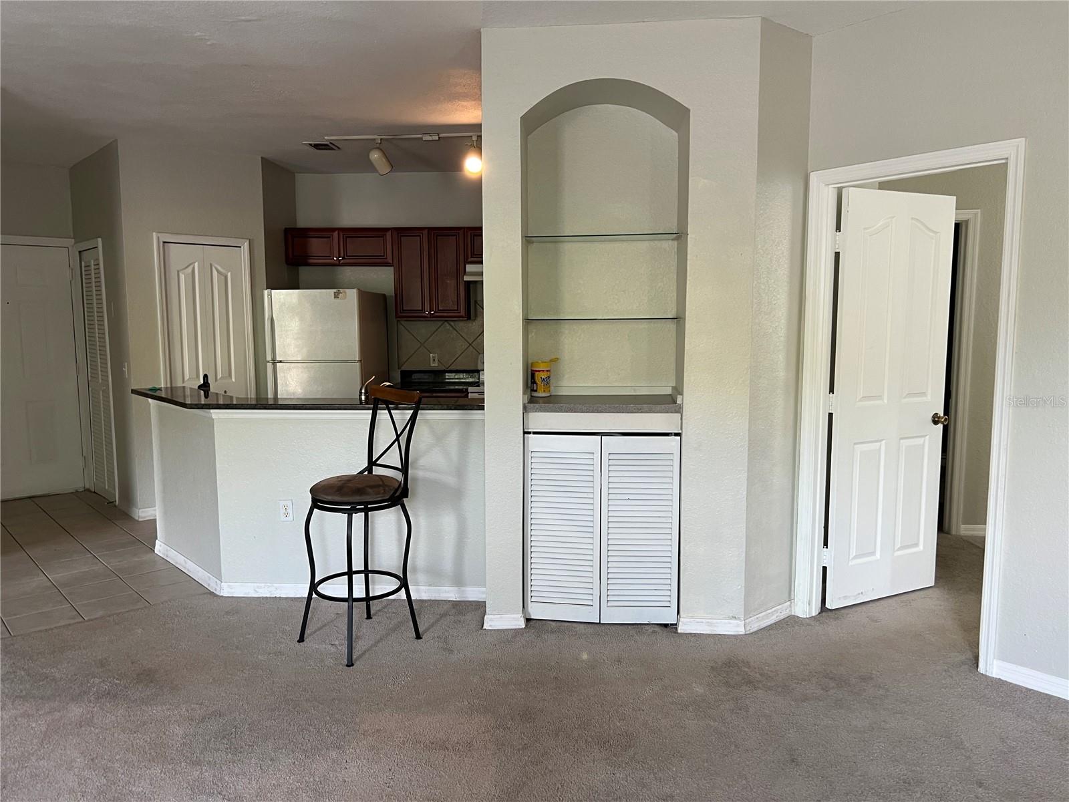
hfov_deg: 67.3
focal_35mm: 26
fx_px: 803
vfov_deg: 53.1
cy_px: 401
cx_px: 534
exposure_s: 1/60
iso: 100
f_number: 1.5
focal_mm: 5.7
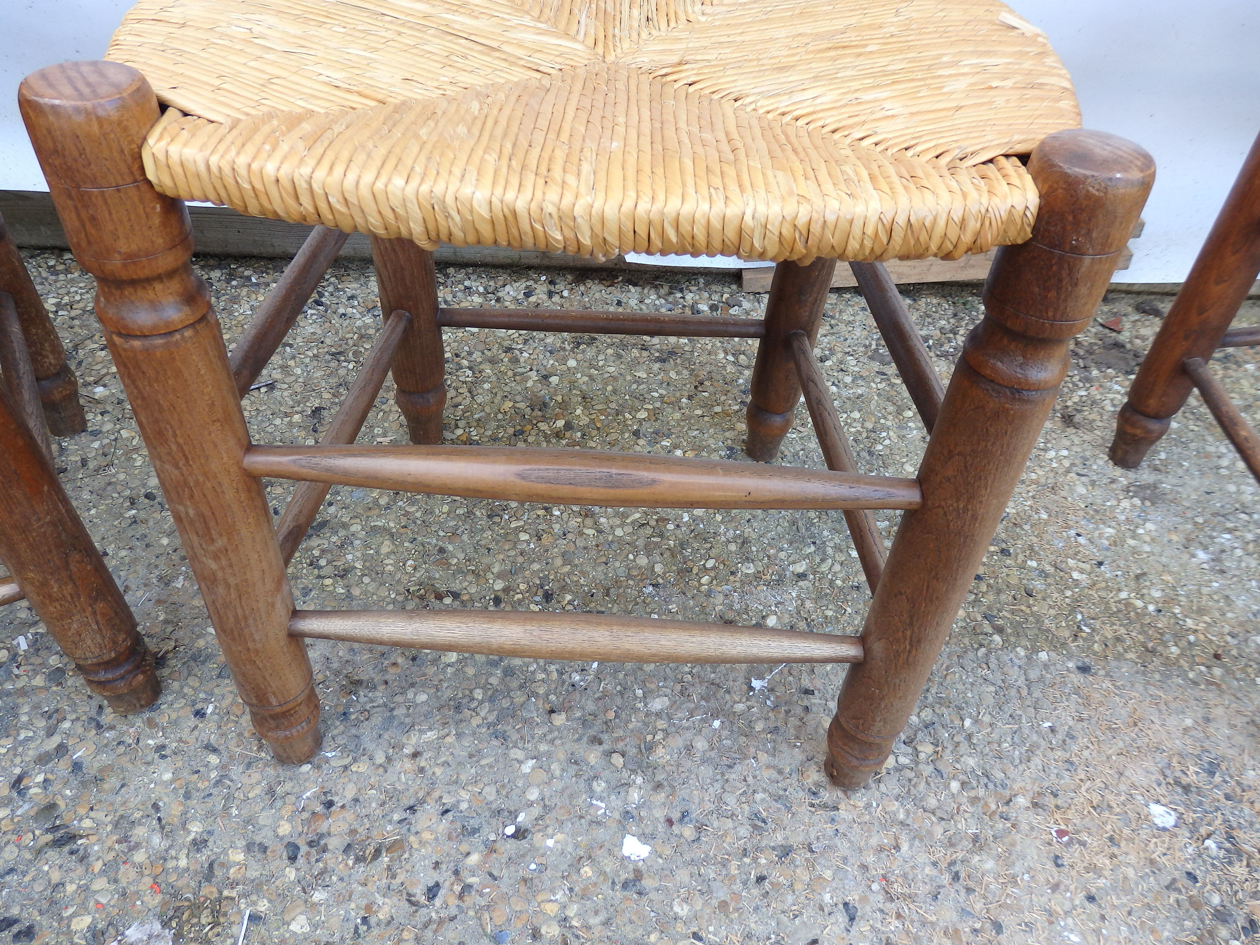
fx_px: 910
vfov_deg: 54.9
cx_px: 630
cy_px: 472
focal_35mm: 25
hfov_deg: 69.4
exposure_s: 1/60
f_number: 3
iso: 125
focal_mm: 4.5
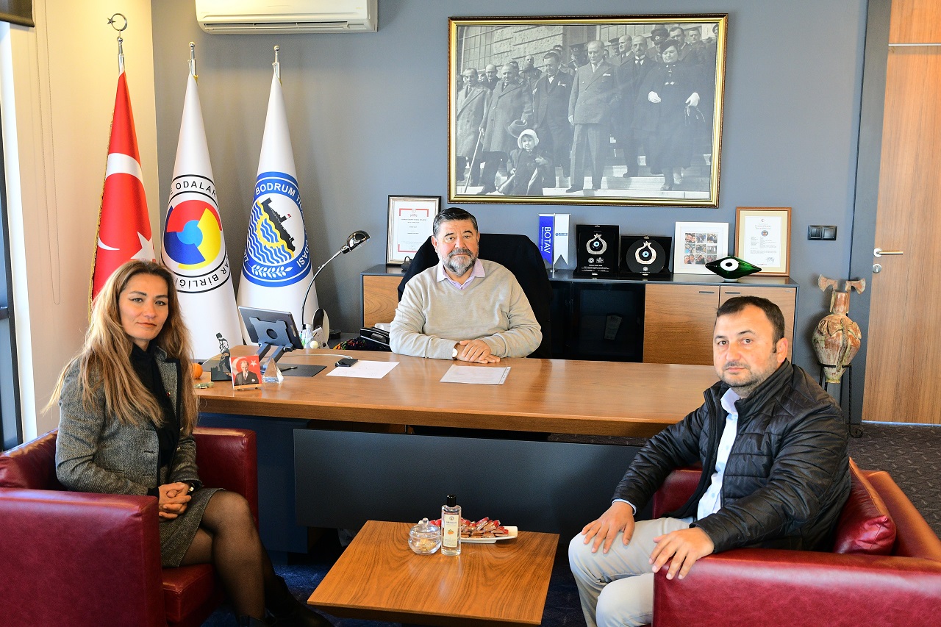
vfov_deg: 35.5
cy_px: 314
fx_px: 980
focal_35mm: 38
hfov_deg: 51.3
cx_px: 470
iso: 1250
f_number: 6.3
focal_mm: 25
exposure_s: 1/25
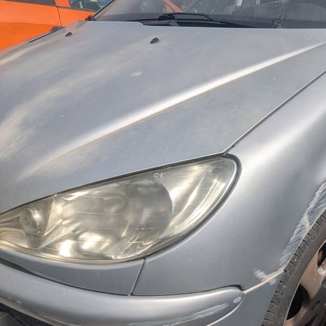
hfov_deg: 49.7
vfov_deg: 49.7
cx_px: 180
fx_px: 352
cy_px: 180
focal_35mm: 33
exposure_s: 1/6623
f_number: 2.2
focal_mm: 2.35
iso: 63
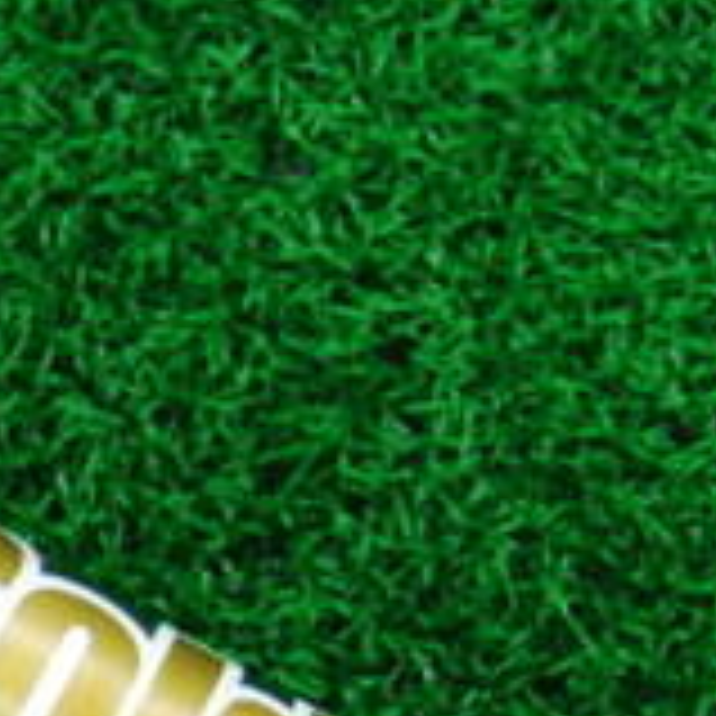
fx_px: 3089
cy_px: 608
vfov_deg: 13.1
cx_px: -153
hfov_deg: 12.9
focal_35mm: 132
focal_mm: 6.42
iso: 400
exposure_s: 1/50
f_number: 3.6
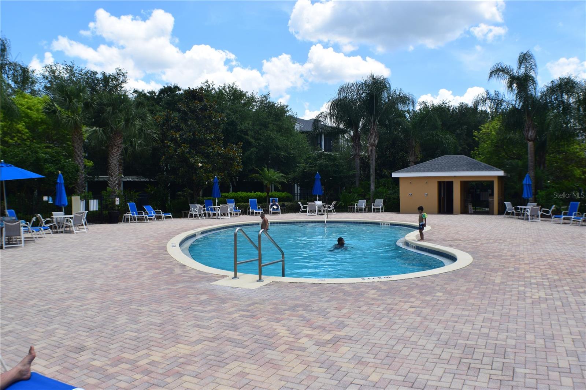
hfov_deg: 53.1
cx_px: 293
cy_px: 195
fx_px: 586
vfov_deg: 36.9
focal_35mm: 36
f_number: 11
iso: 360
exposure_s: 1/500
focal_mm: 24
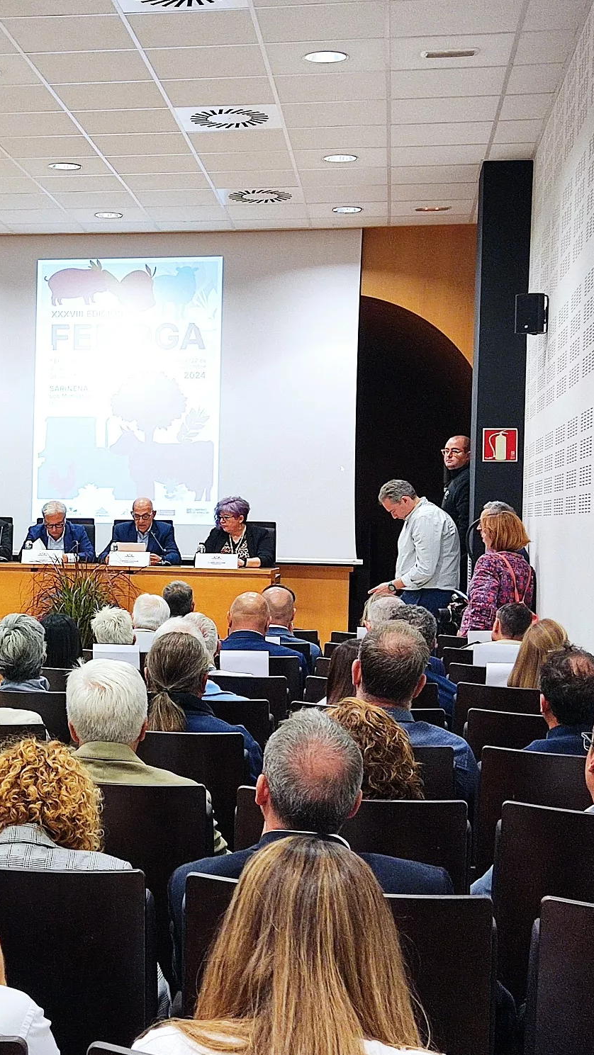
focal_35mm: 60
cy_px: 525
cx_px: 3
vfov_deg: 34.9
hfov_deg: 19.5
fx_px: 1679
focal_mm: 4.71
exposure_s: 1/50
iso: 267
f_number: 1.79
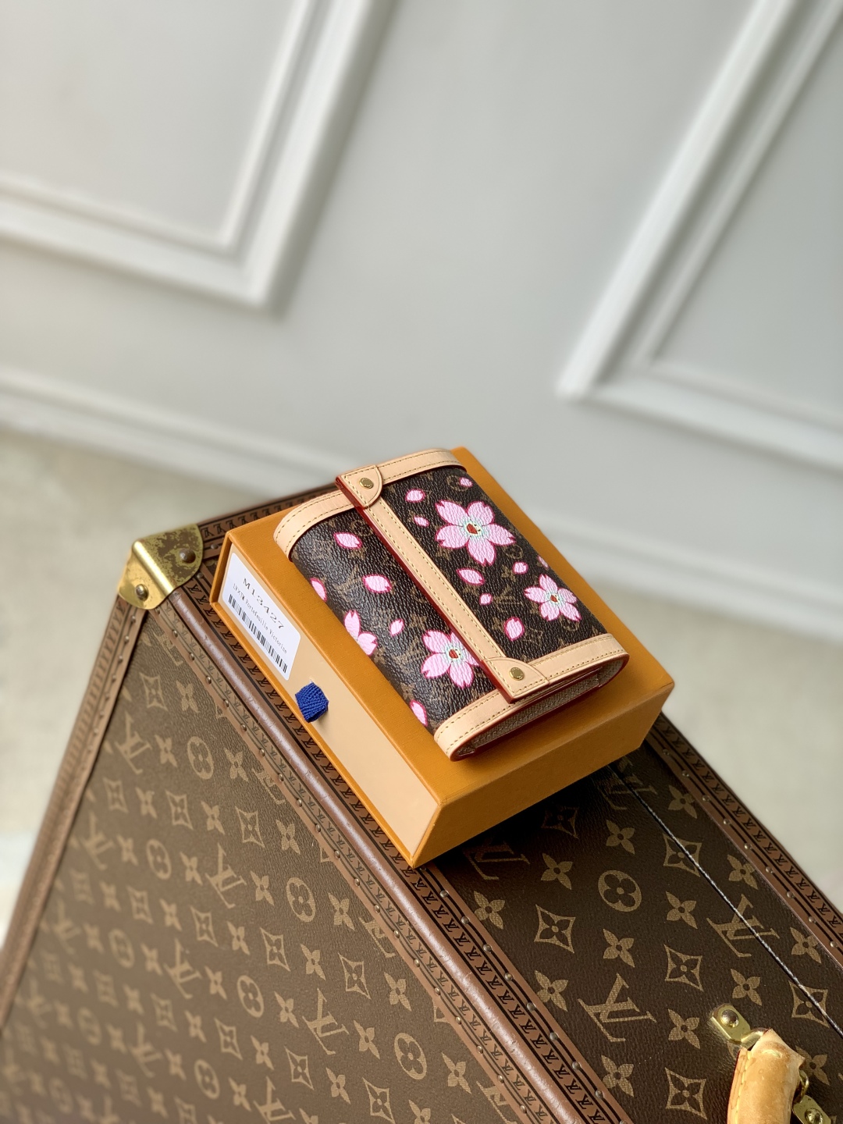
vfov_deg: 36.8
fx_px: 1688
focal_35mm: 52
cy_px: 562
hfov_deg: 28.0
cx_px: 422
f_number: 2.4
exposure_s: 1/196
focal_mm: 6
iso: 16
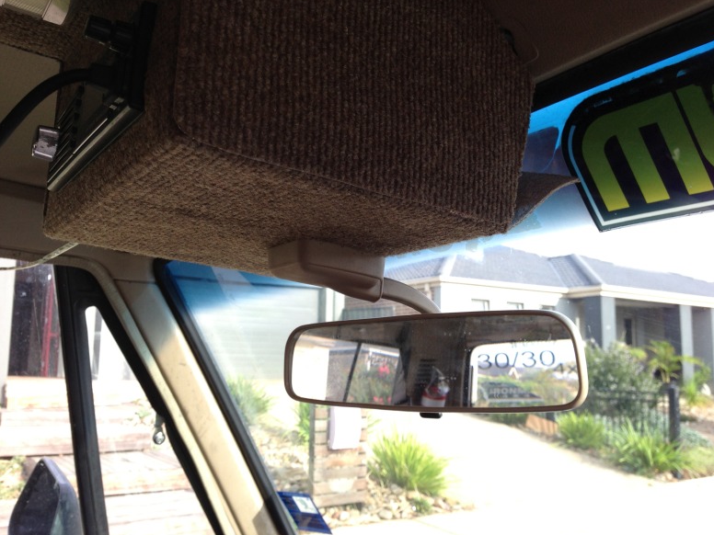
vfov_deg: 41.8
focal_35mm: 34
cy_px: 273
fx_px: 701
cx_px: 353
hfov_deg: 54.0
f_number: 2.4
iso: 50
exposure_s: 1/176
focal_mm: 4.1
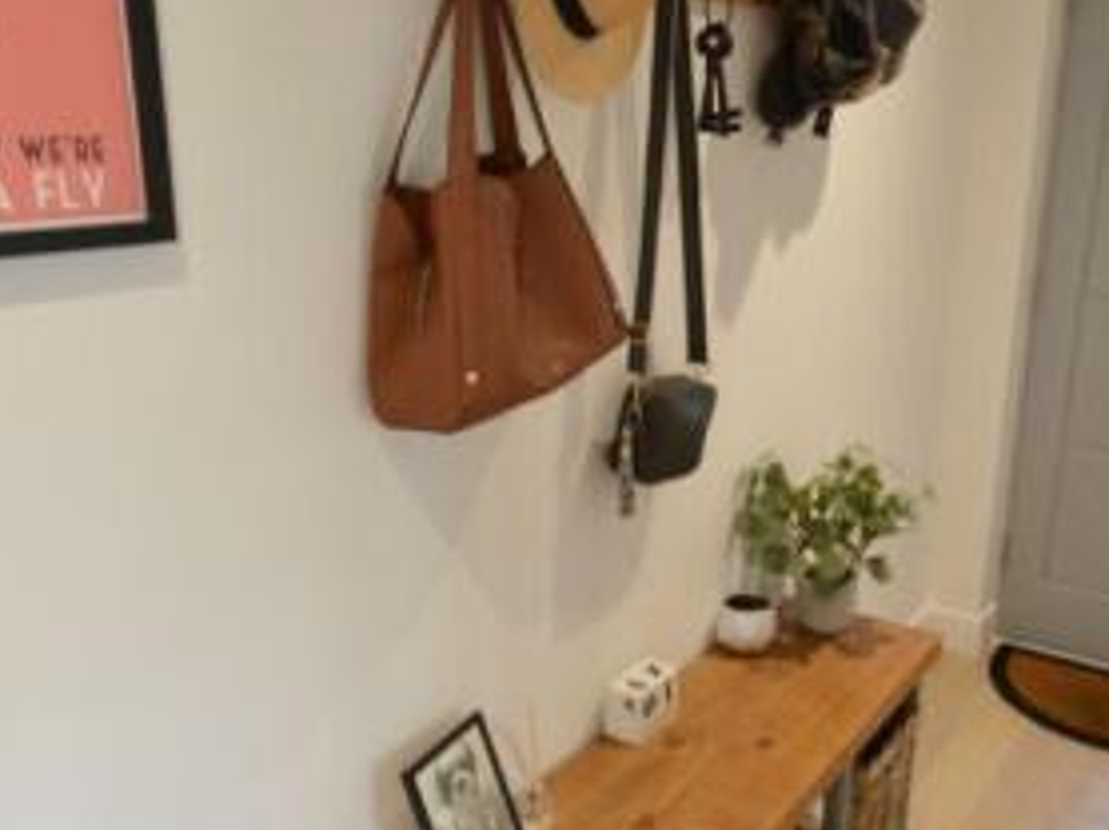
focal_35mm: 34
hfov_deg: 53.2
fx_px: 1088
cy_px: 473
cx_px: 716
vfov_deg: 41.6
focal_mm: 10
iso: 400
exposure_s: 1/10
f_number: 8
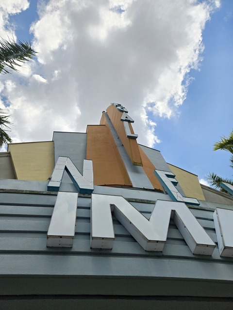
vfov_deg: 73.9
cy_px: 155
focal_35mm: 23
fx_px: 206
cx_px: 116
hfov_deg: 58.9
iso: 25
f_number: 1.8
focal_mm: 5.4
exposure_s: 1/2443
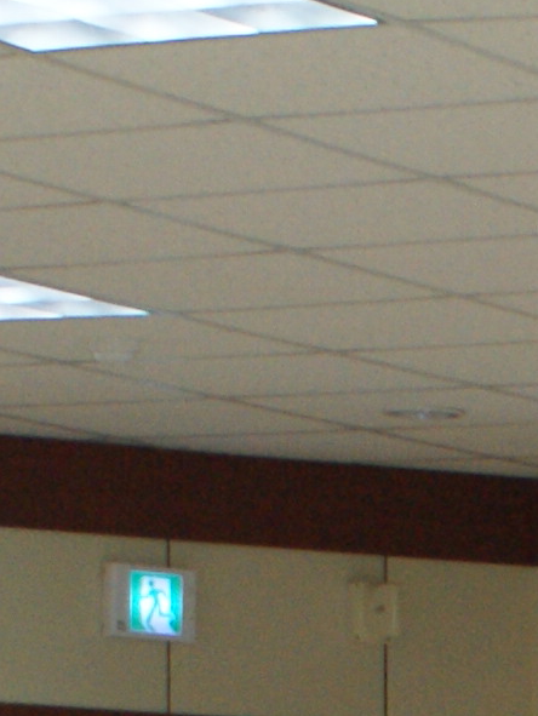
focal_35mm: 291
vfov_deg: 6.6
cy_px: 1417
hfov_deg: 4.9
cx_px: 1676
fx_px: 6024
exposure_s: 1/50
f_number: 4.5
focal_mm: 26
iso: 320
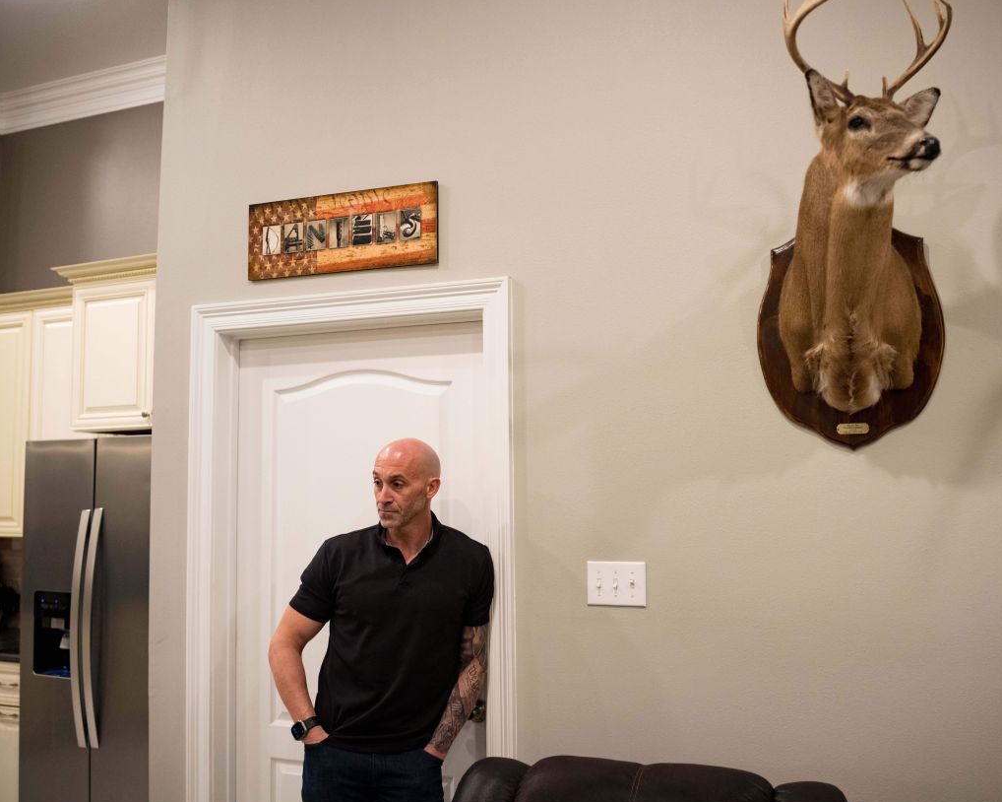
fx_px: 949
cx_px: 577
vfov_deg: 45.8
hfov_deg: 55.4
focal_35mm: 32
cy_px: 403
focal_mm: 28
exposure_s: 1/320
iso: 2500
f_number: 2
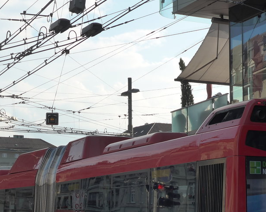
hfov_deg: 20.3
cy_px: 170
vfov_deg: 16.2
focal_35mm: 94
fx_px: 740
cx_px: 169
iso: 160
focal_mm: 10.1
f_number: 4.5
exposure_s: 1/640
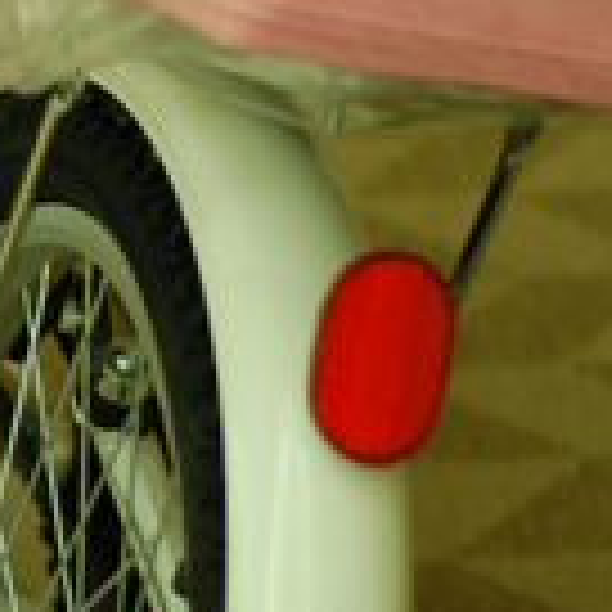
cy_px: 50
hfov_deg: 6.1
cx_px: -268
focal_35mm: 282
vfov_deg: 6.2
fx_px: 5641
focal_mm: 50
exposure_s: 1/50
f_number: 1.8
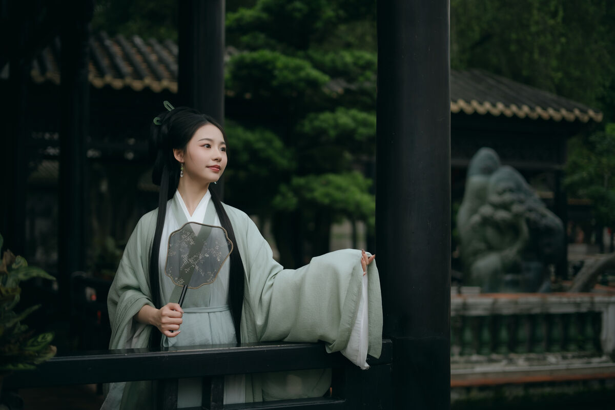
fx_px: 854
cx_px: 308
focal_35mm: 50
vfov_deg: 27.0
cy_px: 205
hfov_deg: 39.6
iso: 100
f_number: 1.8
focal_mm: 50
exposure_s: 1/125
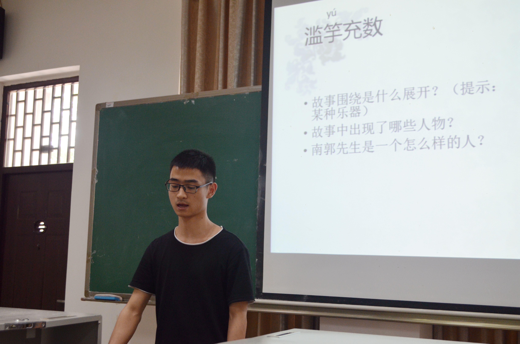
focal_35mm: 48
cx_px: 260
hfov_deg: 41.2
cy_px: 172
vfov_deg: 28.0
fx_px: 692
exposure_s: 1/60
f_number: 4.8
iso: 800
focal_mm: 32
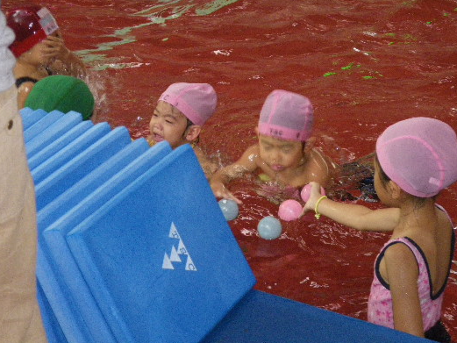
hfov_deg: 20.2
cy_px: 152
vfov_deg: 15.2
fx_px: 1281
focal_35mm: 97
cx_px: 248
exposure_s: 1/100
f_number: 4.6
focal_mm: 13.9
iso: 800
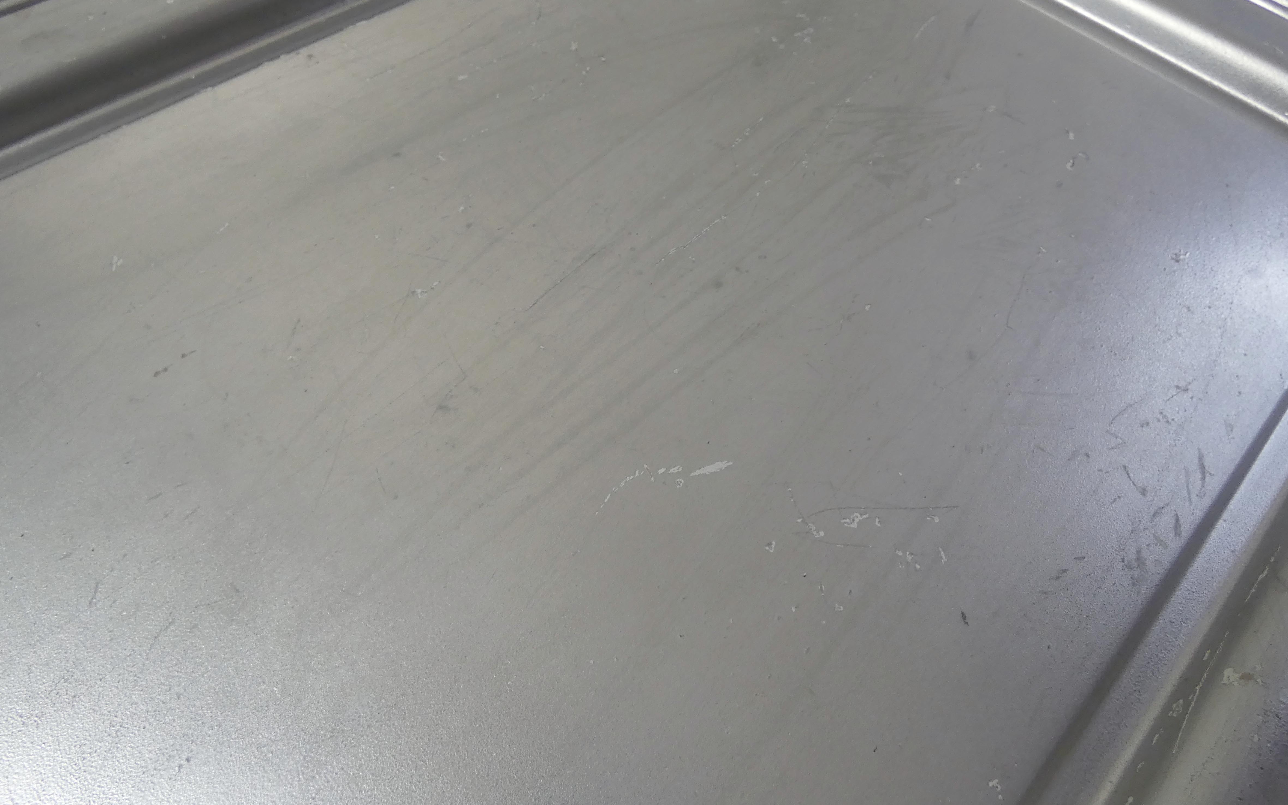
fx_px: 772
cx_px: 659
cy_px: 416
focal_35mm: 22
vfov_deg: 55.0
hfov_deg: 79.6
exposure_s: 1/60
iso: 200
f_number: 2.8
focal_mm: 3.6
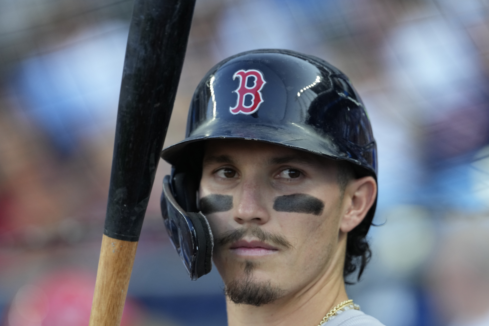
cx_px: 227
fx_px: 6248
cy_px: 175
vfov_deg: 3.0
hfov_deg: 4.5
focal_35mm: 460
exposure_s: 1/1000
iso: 1600
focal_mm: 420
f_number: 4
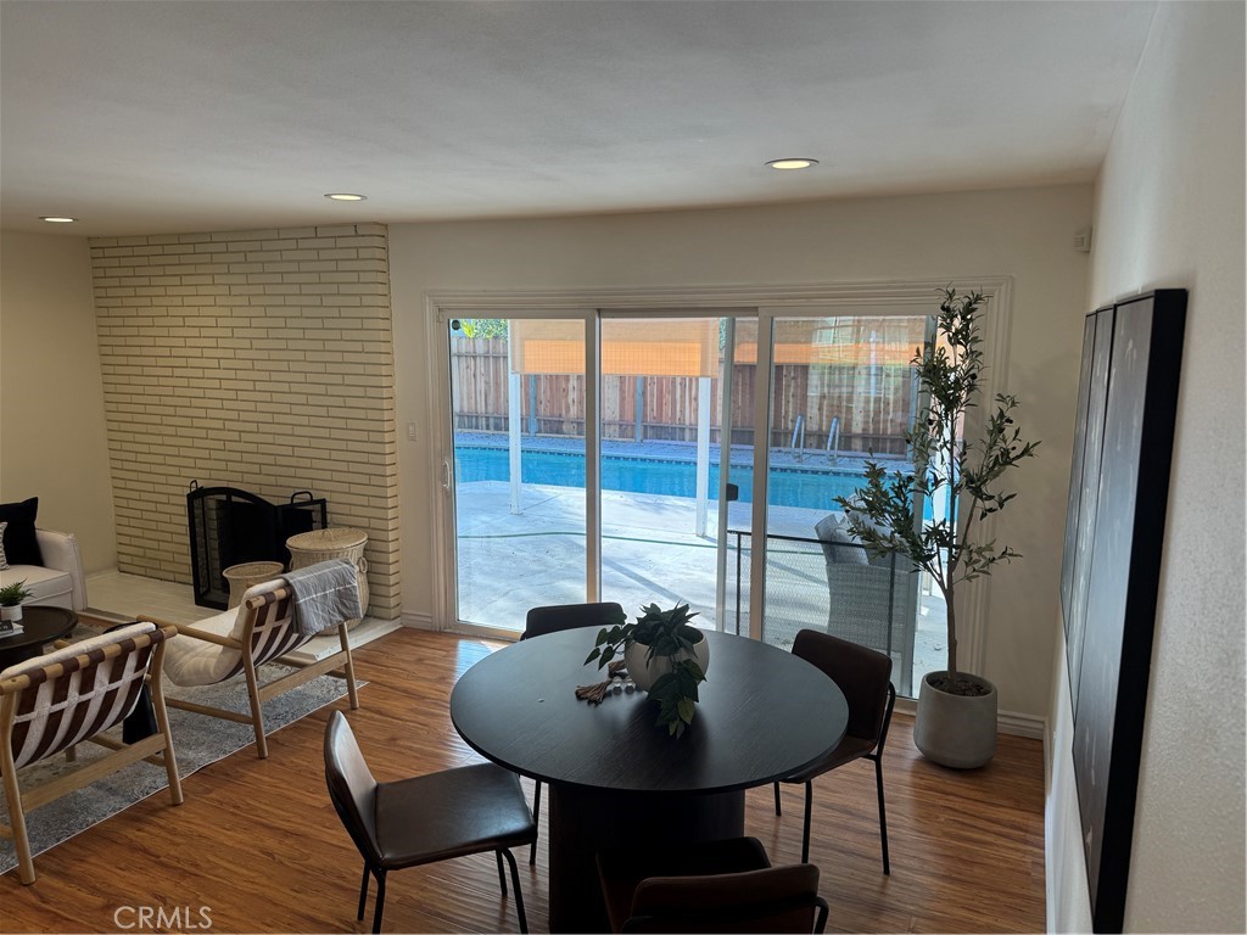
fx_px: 865
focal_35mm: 24
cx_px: 624
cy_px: 468
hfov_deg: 71.6
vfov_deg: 56.8
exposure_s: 1/178
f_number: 1.78
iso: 64
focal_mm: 6.76
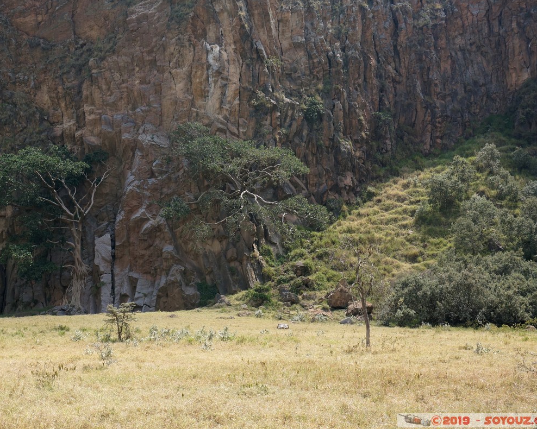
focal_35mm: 57
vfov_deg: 26.9
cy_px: 214
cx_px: 238
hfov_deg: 33.2
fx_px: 899
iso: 400
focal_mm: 33
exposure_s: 1/400
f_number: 8
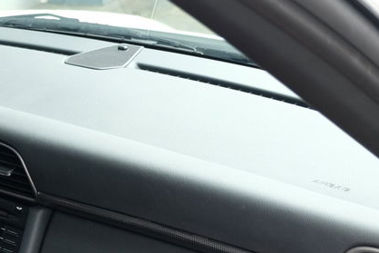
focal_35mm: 93
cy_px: 260
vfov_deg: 14.5
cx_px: -49
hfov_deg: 20.7
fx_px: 979
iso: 320
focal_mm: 25.4
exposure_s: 1/60
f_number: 3.2
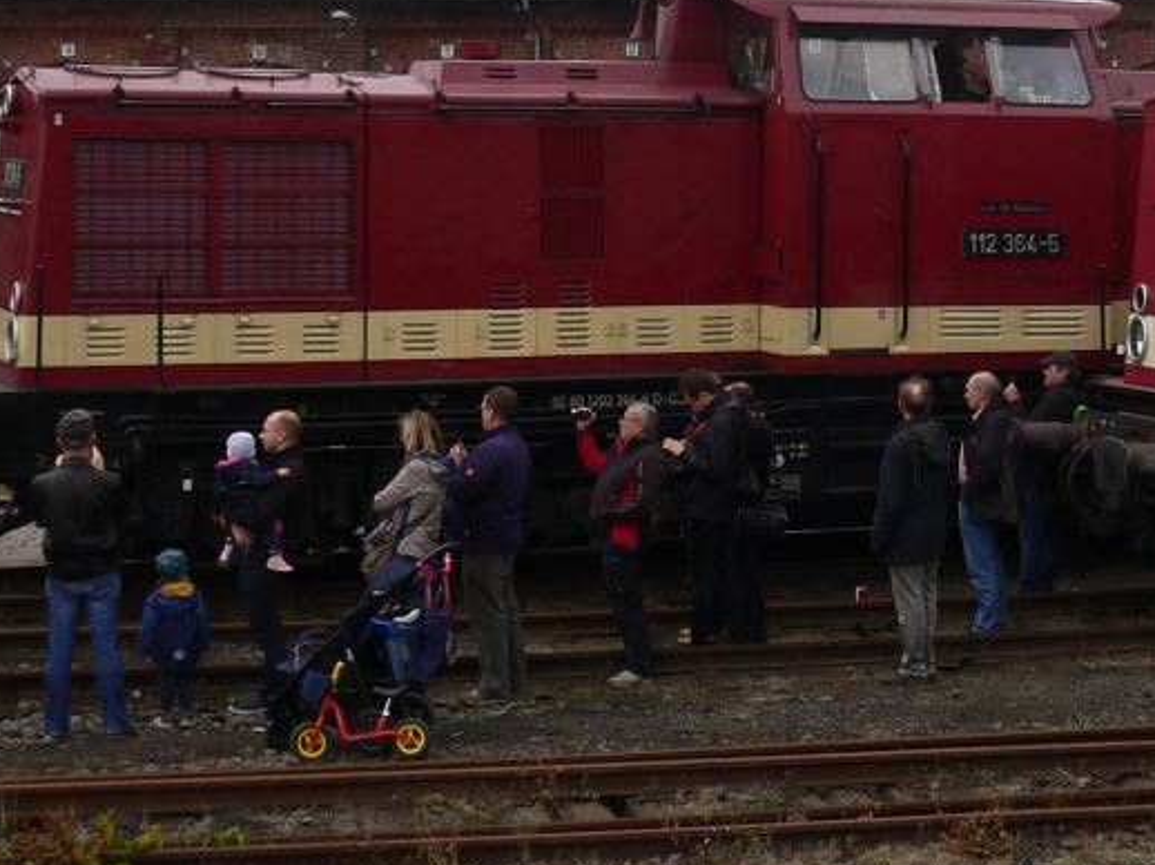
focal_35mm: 95
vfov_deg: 15.5
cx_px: 910
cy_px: 185
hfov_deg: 20.4
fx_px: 3168
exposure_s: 1/200
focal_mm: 6.8
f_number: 3.1
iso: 100
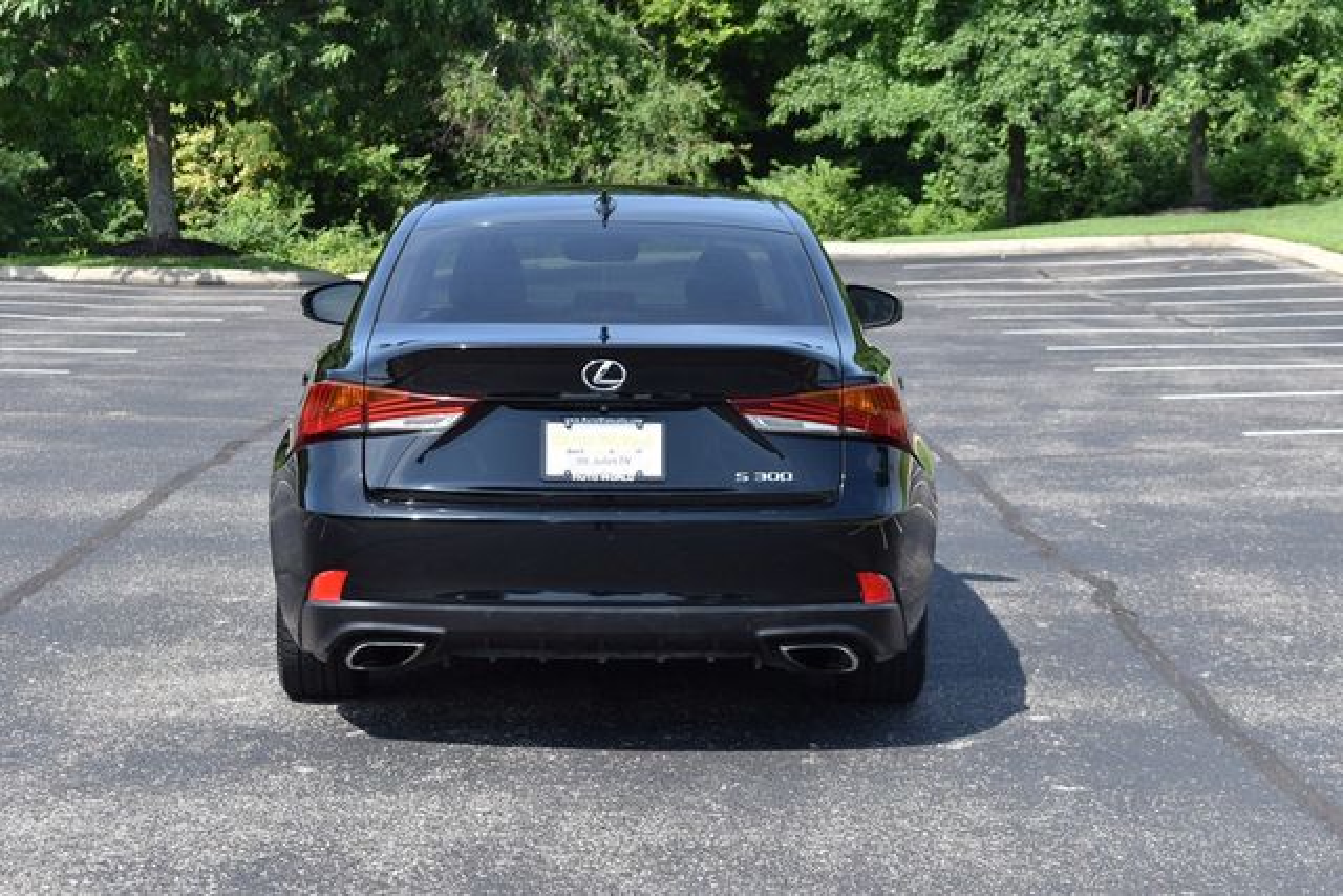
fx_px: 3078
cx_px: 672
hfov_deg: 24.6
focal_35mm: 82
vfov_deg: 16.6
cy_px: 448
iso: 180
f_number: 8
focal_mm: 55
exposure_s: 1/250
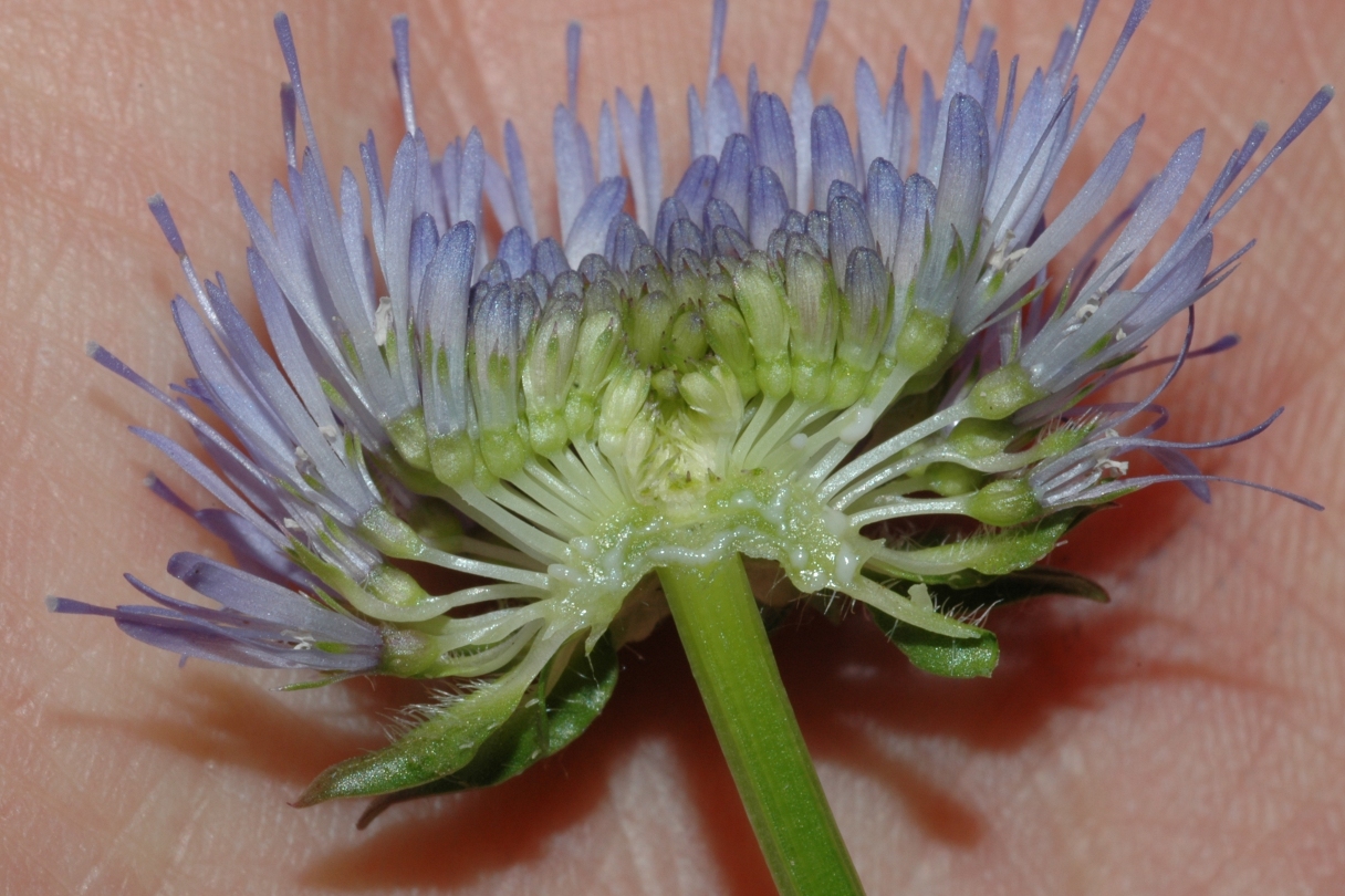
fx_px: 3361
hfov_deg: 22.6
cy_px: 448
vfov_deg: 15.2
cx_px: 672
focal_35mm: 90
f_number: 32
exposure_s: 1/250
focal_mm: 60
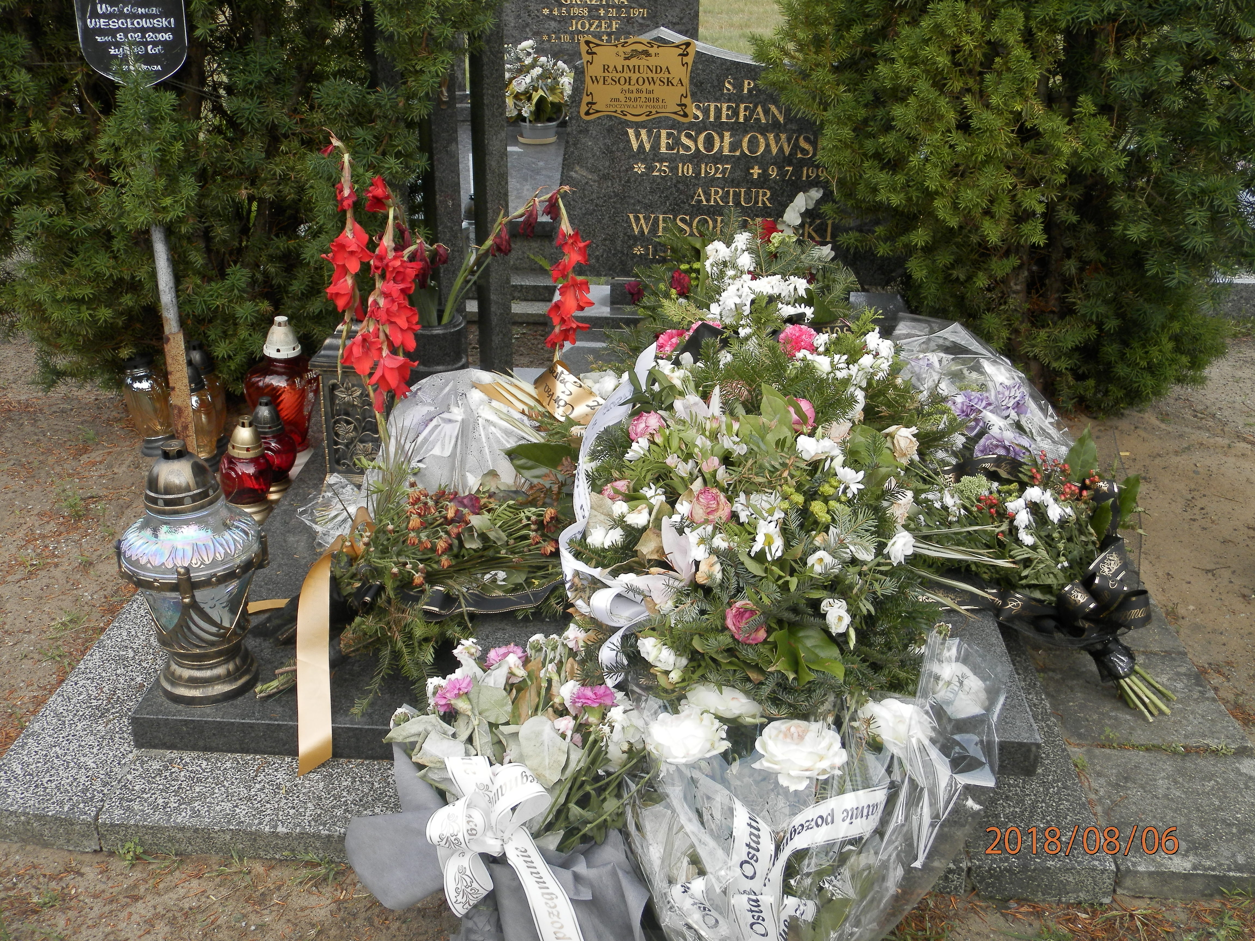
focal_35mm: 34
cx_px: 628
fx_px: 1233
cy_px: 470
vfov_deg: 41.8
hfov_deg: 54.0
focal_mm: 6.1
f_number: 3.3
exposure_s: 1/100
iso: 80
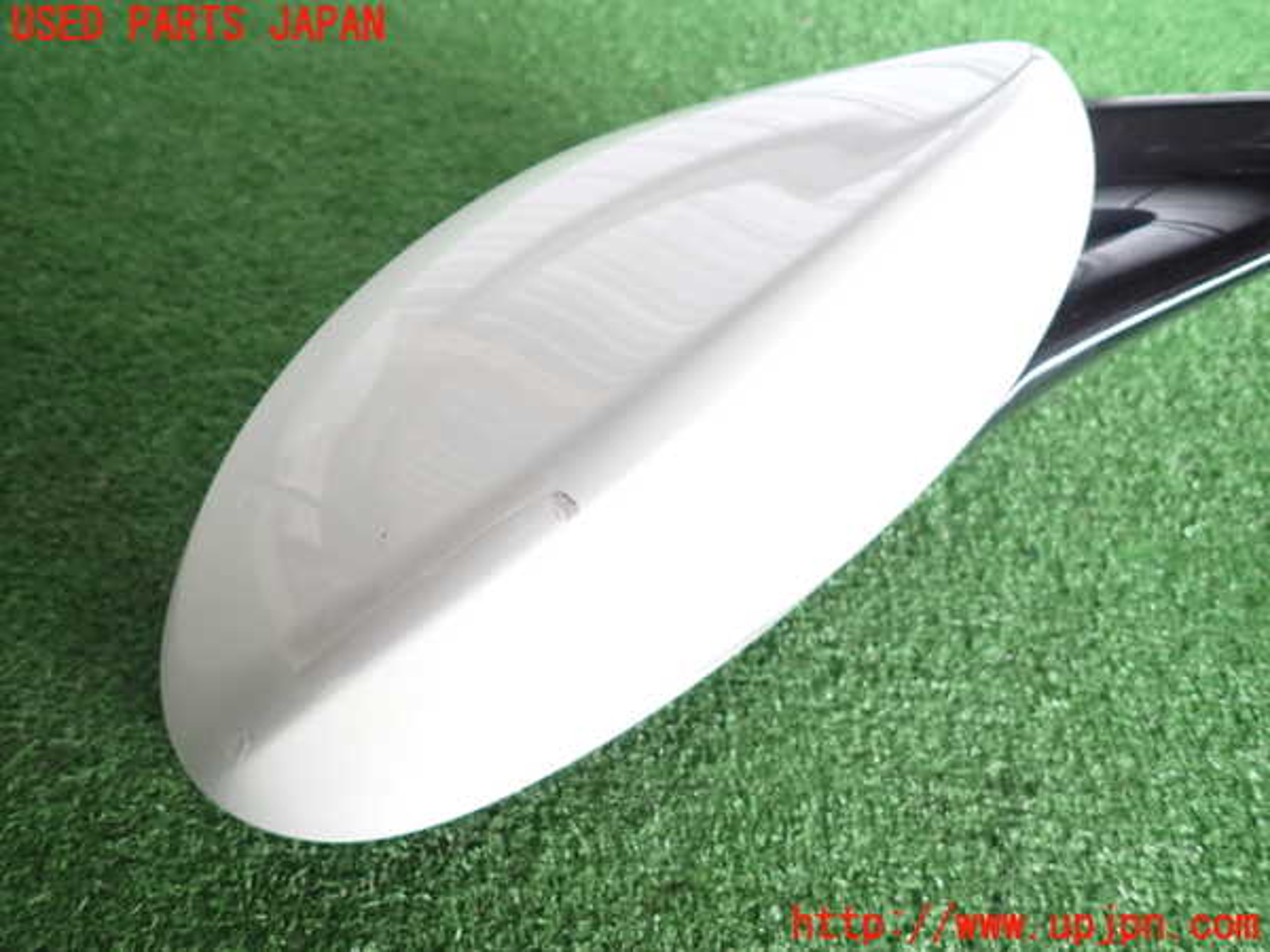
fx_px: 917
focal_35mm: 25
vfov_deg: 54.9
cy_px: 476
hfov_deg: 69.4
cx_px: 635
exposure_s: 1/60
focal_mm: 4.5
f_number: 2
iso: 125
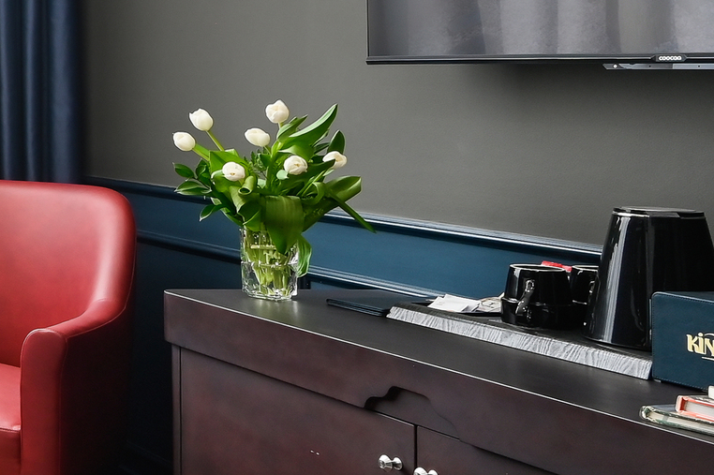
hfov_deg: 20.5
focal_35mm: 59
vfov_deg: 22.5
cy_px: 56
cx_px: -638
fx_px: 1169
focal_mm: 15
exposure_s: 1/40
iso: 320
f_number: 8
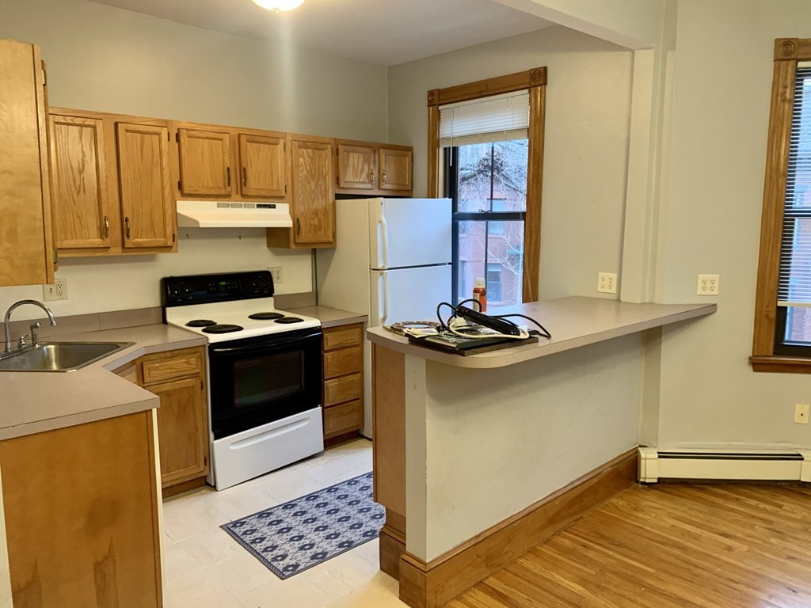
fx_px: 609
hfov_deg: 67.3
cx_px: 406
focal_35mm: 26
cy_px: 304
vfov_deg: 53.1
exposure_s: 1/60
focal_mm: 4.25
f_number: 1.8
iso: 250
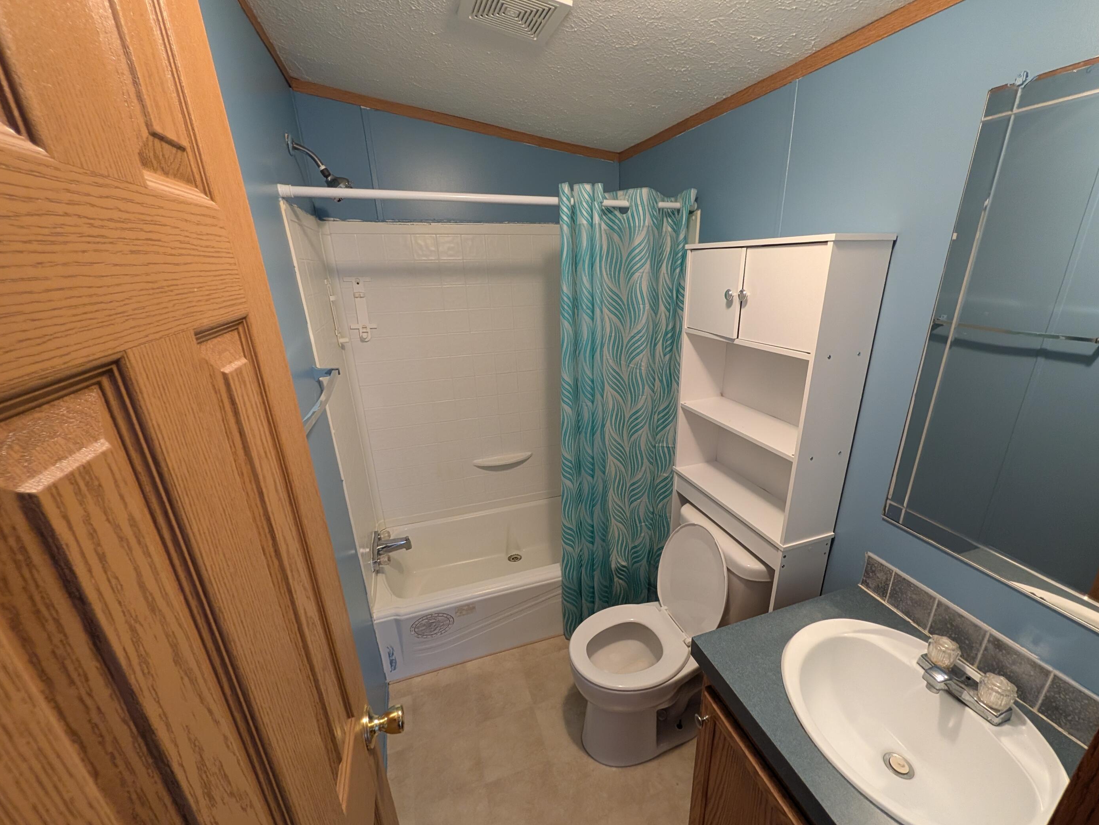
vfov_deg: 89.8
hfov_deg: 106.1
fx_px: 413
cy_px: 435
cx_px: 578
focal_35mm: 13
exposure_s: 1/40
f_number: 1.7
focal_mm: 2.02
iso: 275
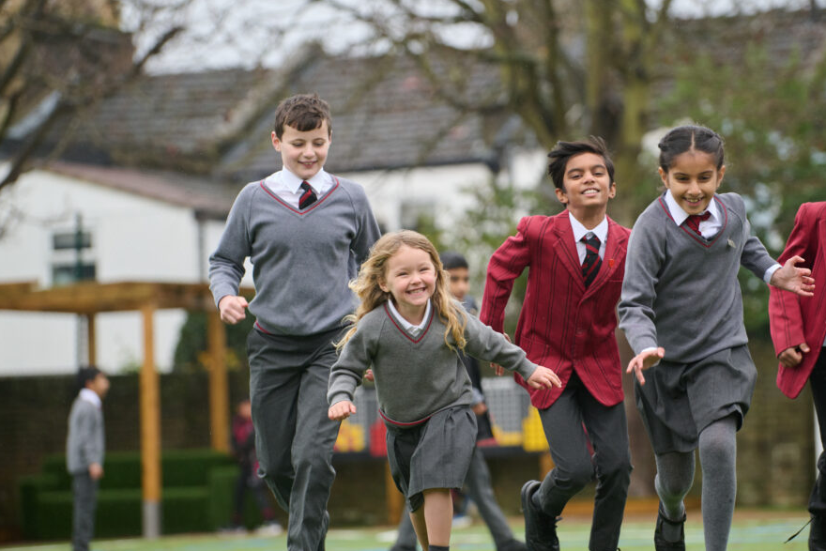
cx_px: 448
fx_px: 3740
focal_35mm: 163
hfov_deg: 12.6
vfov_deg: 8.4
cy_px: 297
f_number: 3.2
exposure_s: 1/800
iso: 1000
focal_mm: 140
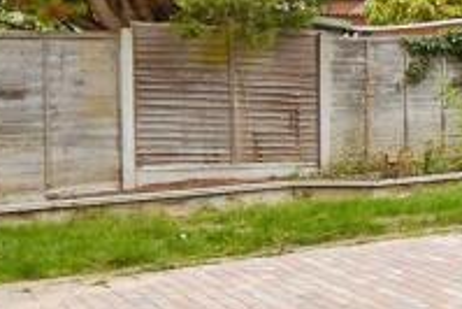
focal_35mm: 77
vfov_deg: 17.6
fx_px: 989
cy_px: 48
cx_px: 820
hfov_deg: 19.8
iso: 160
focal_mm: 10
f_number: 8
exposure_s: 1/125
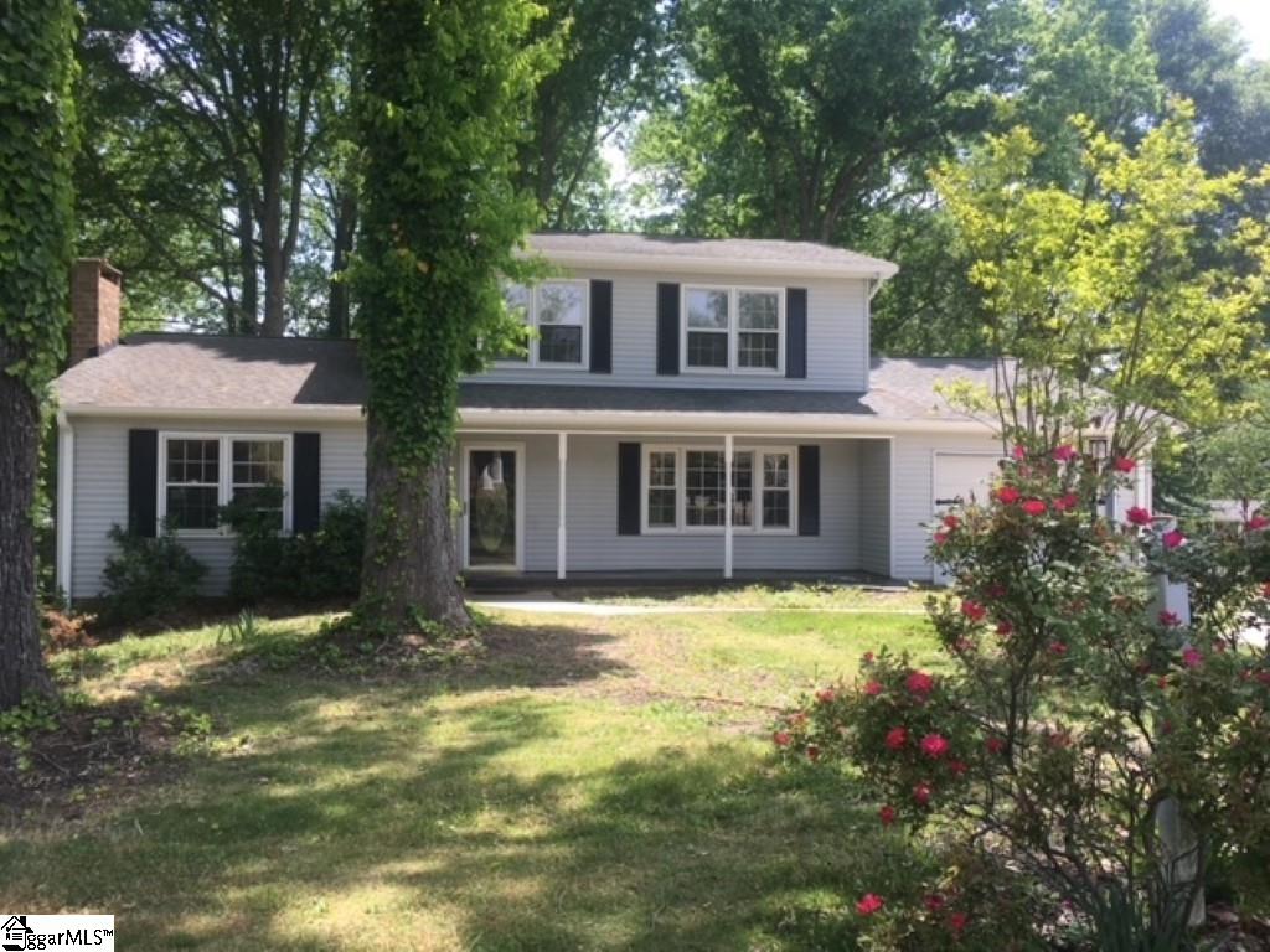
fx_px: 1064
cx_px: 635
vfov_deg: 48.2
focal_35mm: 29
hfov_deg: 61.7
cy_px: 476
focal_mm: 4.15
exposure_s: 1/530
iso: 25
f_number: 2.2
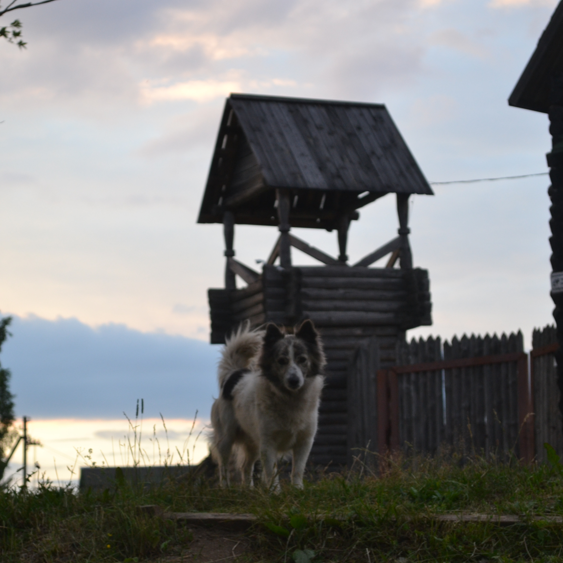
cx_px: 214
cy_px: 281
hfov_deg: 16.5
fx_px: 1944
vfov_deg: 16.5
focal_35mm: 106
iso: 500
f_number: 5.6
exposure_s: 1/60
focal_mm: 55
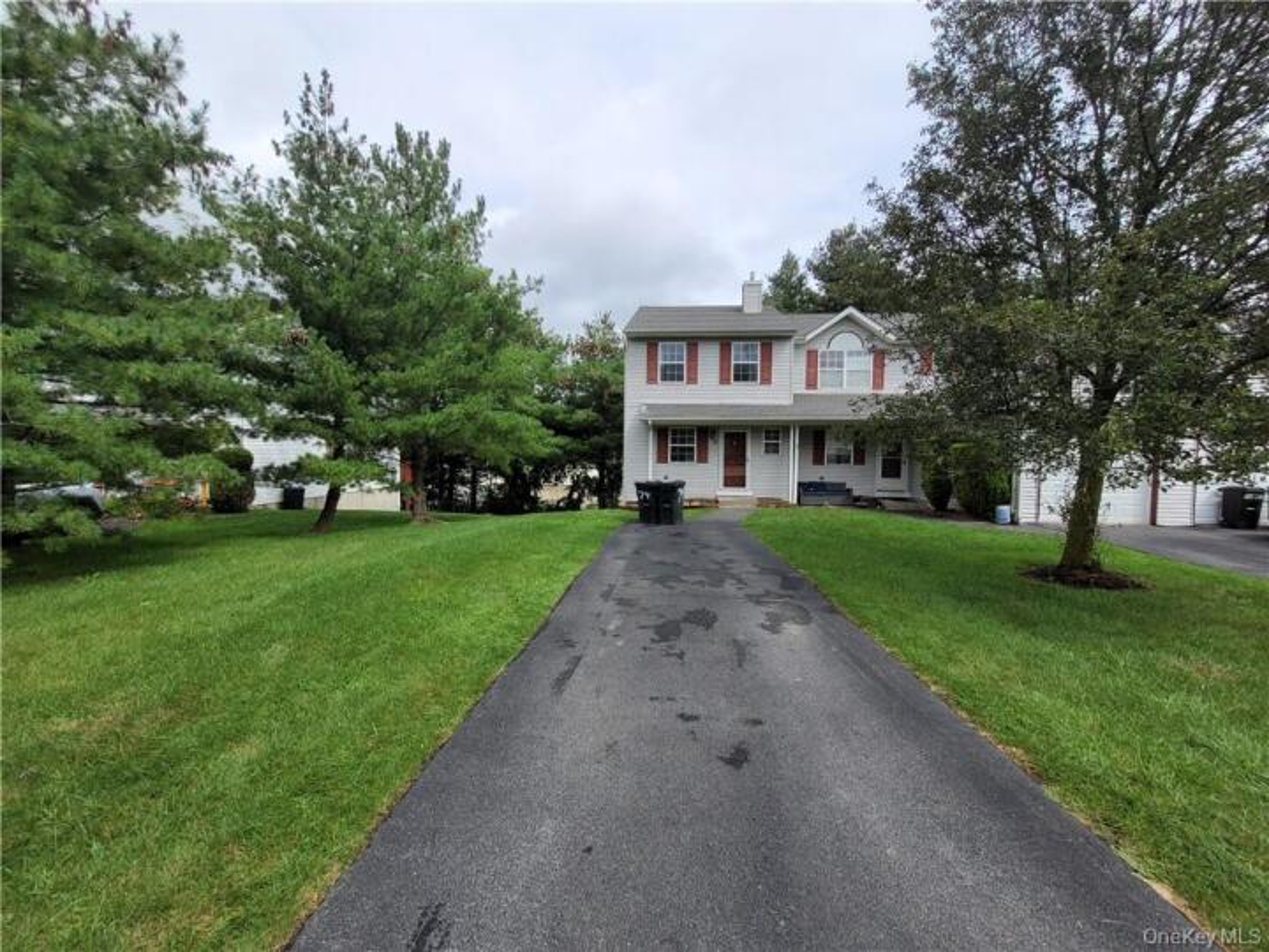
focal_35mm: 13
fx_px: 477
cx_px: 634
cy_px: 476
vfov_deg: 89.9
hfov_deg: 106.2
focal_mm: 1.74
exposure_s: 1/1488
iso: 40
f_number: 2.2
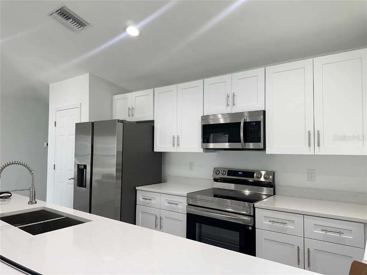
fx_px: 254
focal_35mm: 24
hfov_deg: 71.6
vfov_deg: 56.8
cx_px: 184
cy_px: 138
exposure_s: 1/120
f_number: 1.78
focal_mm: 6.86
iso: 100
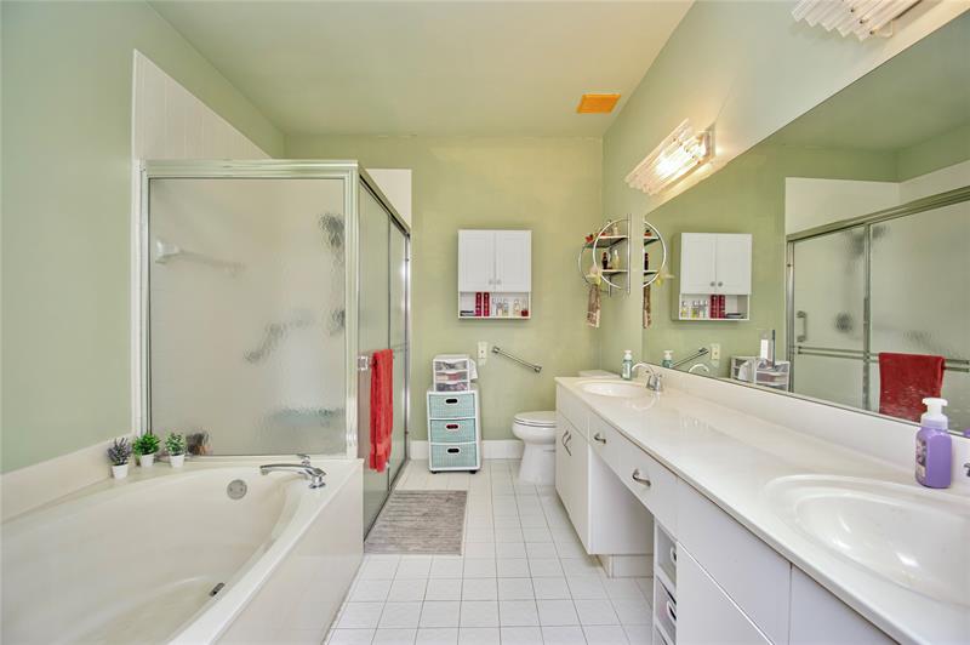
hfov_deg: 100.4
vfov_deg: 77.2
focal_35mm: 15
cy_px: 322
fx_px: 404
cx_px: 485
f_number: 4.5
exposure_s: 1/60
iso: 800
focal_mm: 10
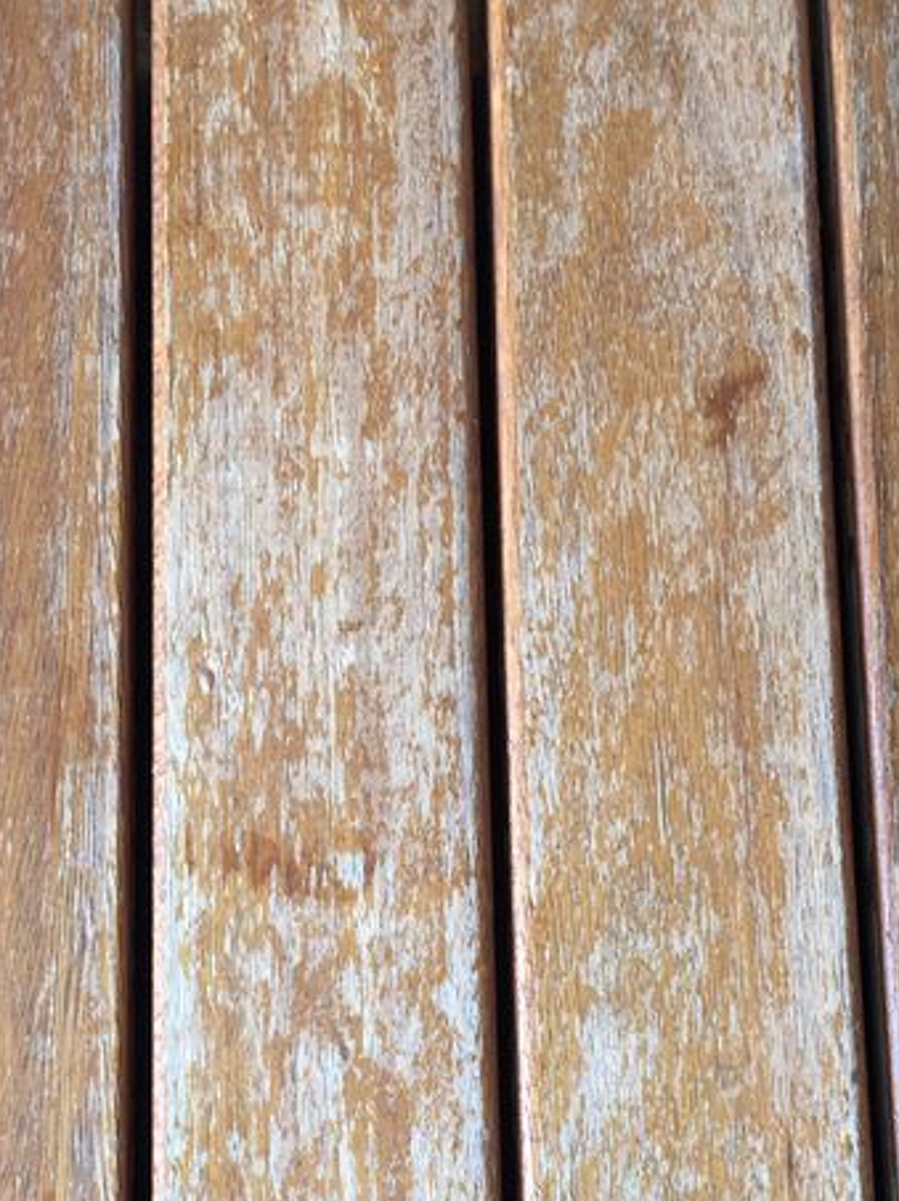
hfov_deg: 22.7
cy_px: 958
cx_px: 245
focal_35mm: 64
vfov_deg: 29.6
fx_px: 2219
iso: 32
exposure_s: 1/50
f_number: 2.2
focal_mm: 4.15
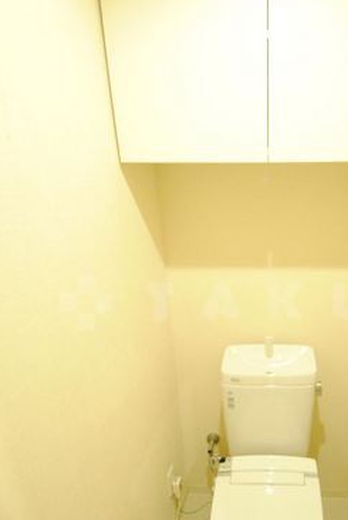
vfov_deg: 80.5
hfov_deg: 55.9
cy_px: 303
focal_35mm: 21
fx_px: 304
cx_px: 273
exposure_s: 1/25
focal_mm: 8
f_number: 4.5
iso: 1600
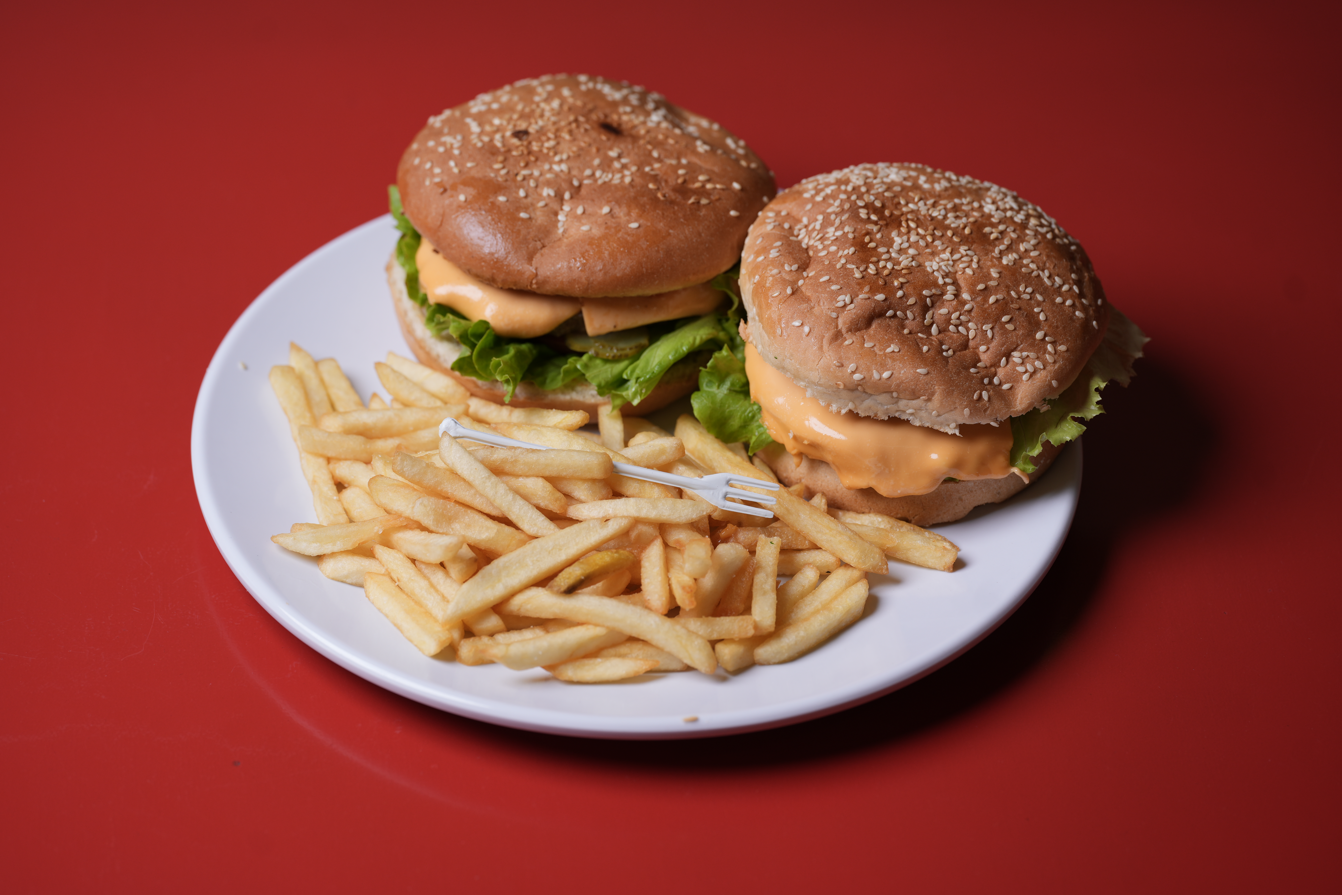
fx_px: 3914
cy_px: 448
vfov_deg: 13.0
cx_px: 671
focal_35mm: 105
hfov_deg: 19.5
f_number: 4
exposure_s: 1/250
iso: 100
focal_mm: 105
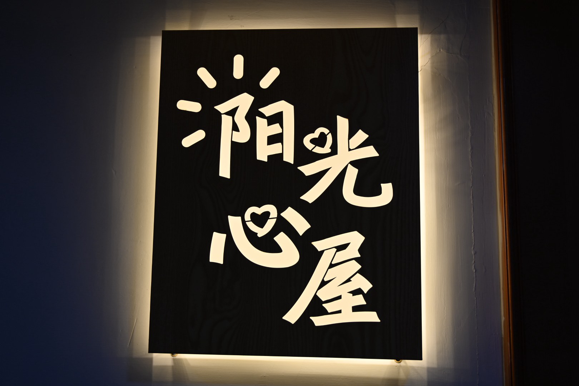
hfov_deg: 50.7
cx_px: 290
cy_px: 193
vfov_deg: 35.1
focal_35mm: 38
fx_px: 611
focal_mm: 38
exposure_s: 1/250
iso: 220
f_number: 4
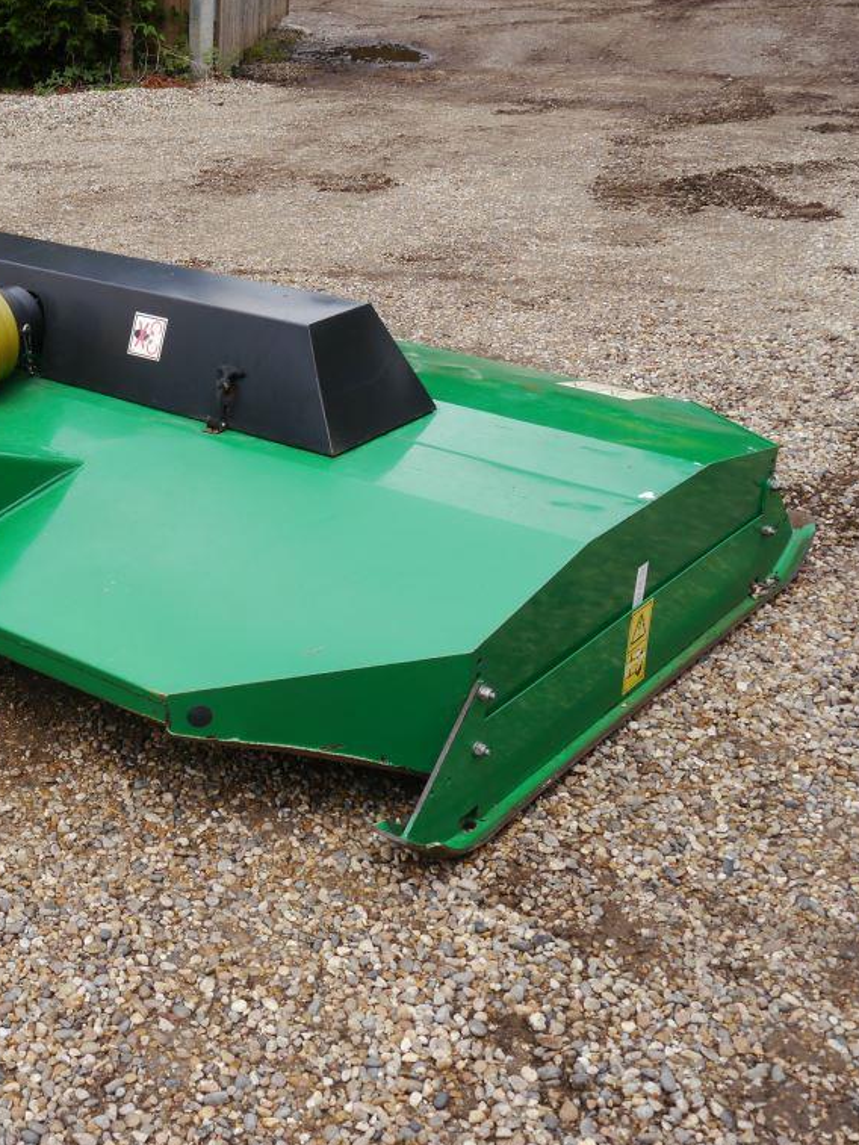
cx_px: 126
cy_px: 572
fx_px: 1522
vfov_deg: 41.2
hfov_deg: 30.5
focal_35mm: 46
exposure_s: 1/320
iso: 160
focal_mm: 17
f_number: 7.1
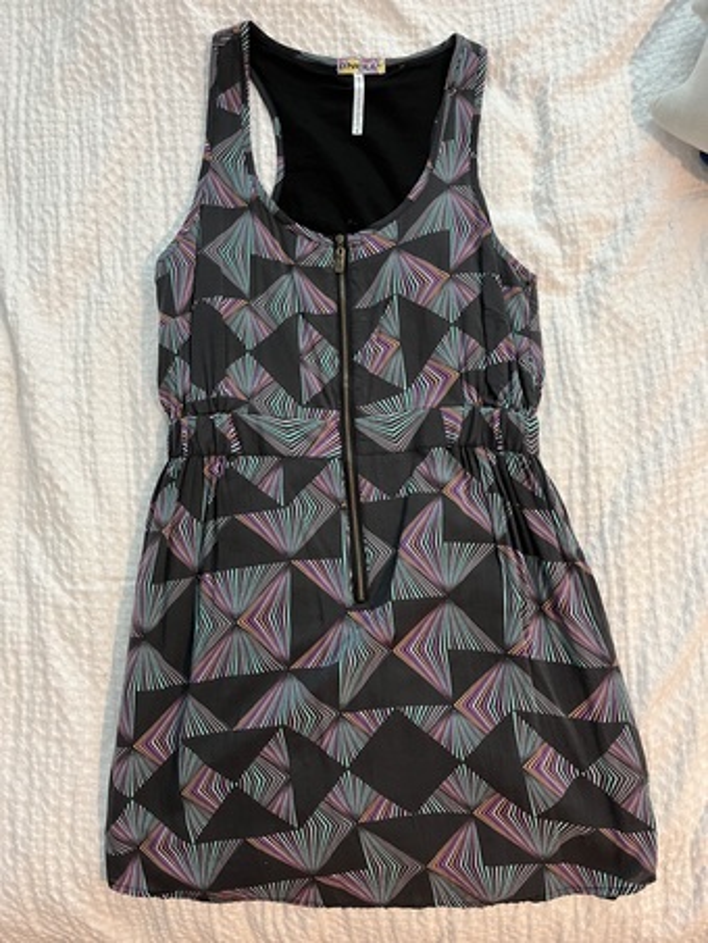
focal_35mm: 26
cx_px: 354
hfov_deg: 53.1
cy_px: 472
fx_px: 709
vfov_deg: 67.3
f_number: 1.6
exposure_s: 1/60
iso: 320
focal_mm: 5.1
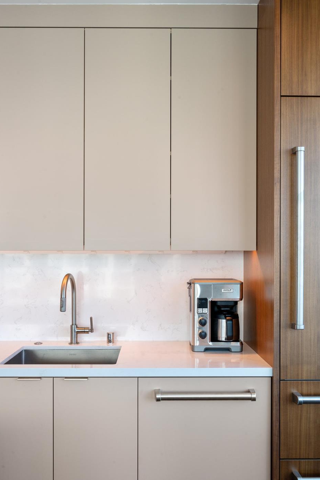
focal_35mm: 33
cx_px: 158
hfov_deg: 40.5
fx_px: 434
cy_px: 253
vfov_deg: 57.9
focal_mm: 30.5
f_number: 11
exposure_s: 1/25
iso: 400
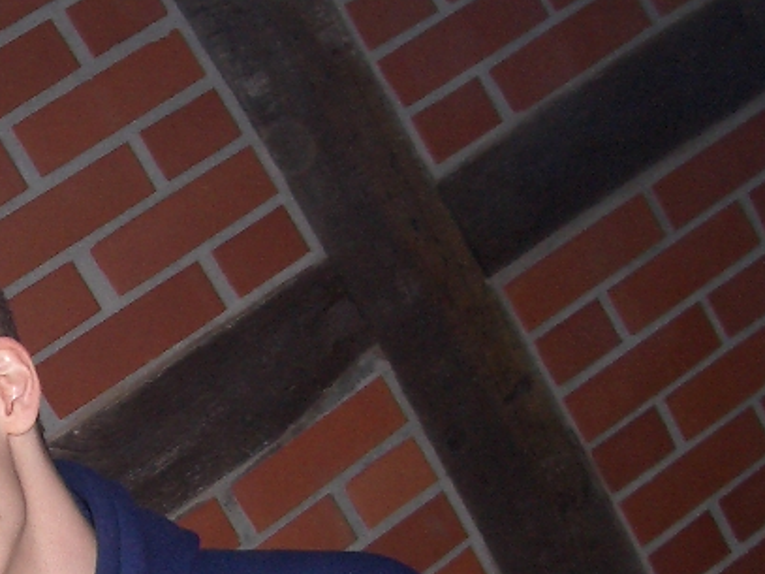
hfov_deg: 21.8
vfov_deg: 16.2
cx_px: 96
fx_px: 1944
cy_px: 657
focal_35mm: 88
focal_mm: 5.8
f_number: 2.6
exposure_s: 1/40
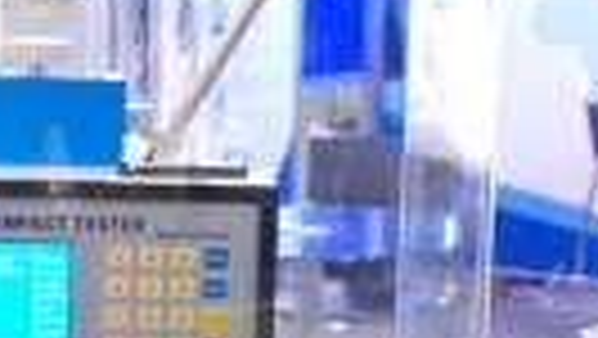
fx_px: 2888
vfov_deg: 6.6
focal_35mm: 182
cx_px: 13
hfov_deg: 11.7
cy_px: 399
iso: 1600
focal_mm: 24
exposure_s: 1/60
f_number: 4
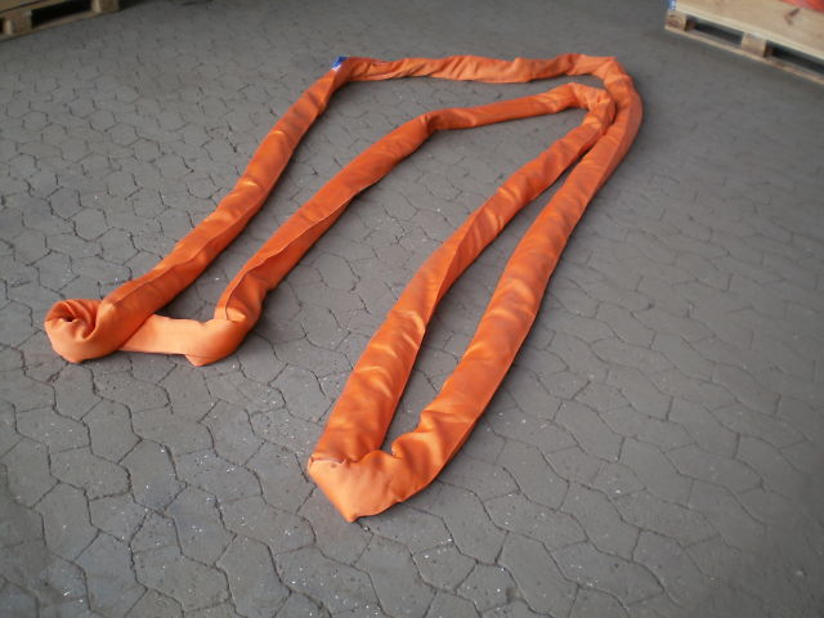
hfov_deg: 51.4
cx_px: 412
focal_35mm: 36
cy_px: 309
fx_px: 857
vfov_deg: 39.7
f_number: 3.1
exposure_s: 1/60
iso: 100
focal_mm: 6.3
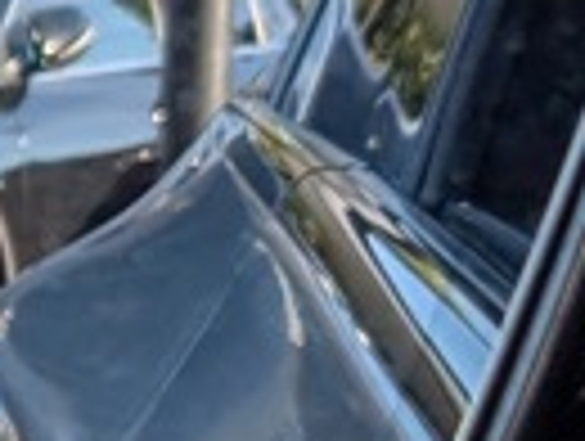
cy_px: 554
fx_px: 5096
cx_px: -927
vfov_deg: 4.9
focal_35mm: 301
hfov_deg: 6.2
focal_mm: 6.9
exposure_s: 1/519
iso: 30
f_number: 1.68
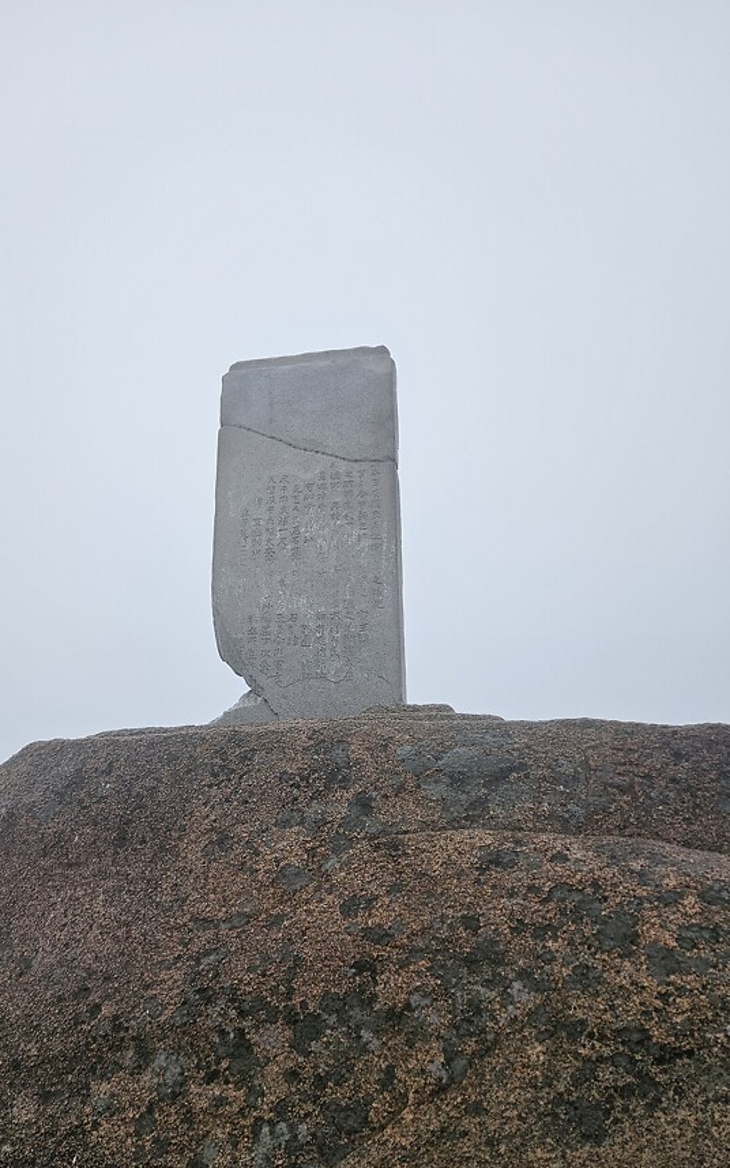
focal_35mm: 25
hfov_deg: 49.2
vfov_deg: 72.5
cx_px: 326
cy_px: 574
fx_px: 796
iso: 64
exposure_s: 1/719
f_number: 1.8
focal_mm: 5.4
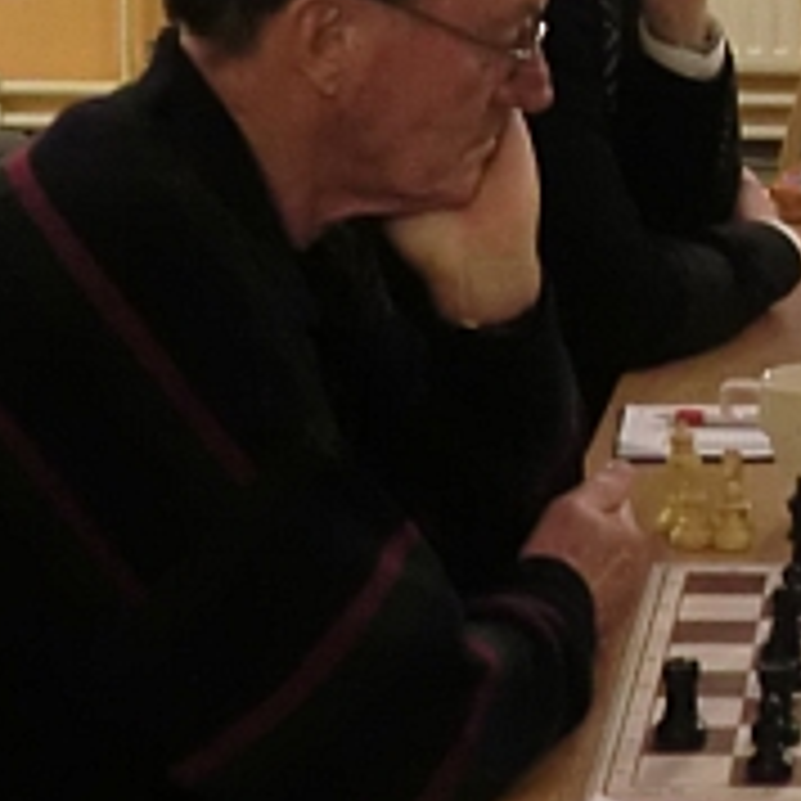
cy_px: 32
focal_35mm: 149
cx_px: 1215
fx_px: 3901
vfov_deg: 11.6
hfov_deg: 11.2
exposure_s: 1/10
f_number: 4
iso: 800
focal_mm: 8.4
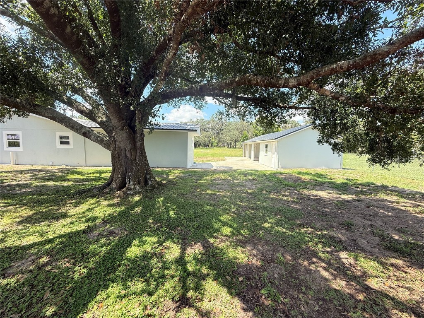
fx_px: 171
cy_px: 159
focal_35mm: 14
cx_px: 212
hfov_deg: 102.1
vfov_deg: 85.7
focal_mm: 2.22
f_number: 2.2
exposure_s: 1/400
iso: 64
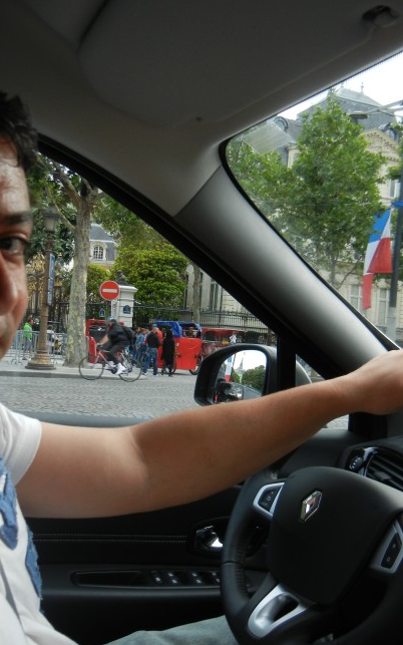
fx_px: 668
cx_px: 195
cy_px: 337
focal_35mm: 38
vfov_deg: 51.5
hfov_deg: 33.6
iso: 160
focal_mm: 5.4
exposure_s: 1/190
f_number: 3.5
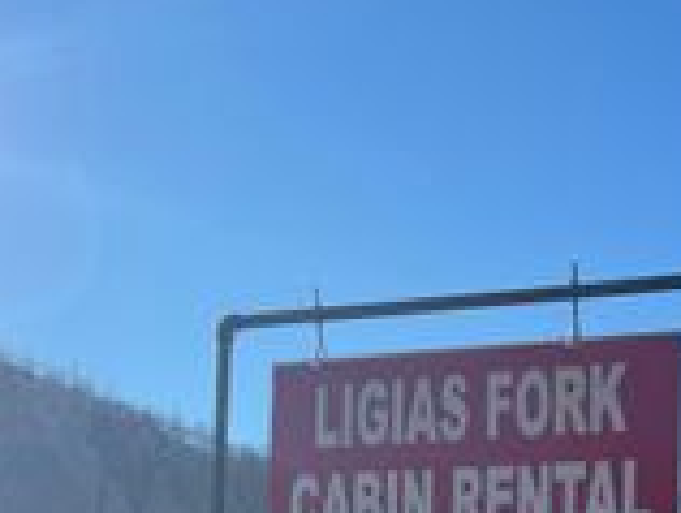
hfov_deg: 23.4
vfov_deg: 17.5
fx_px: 1557
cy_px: 683
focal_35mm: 79
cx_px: 715
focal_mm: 5.1
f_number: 1.6
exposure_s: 1/3003
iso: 32
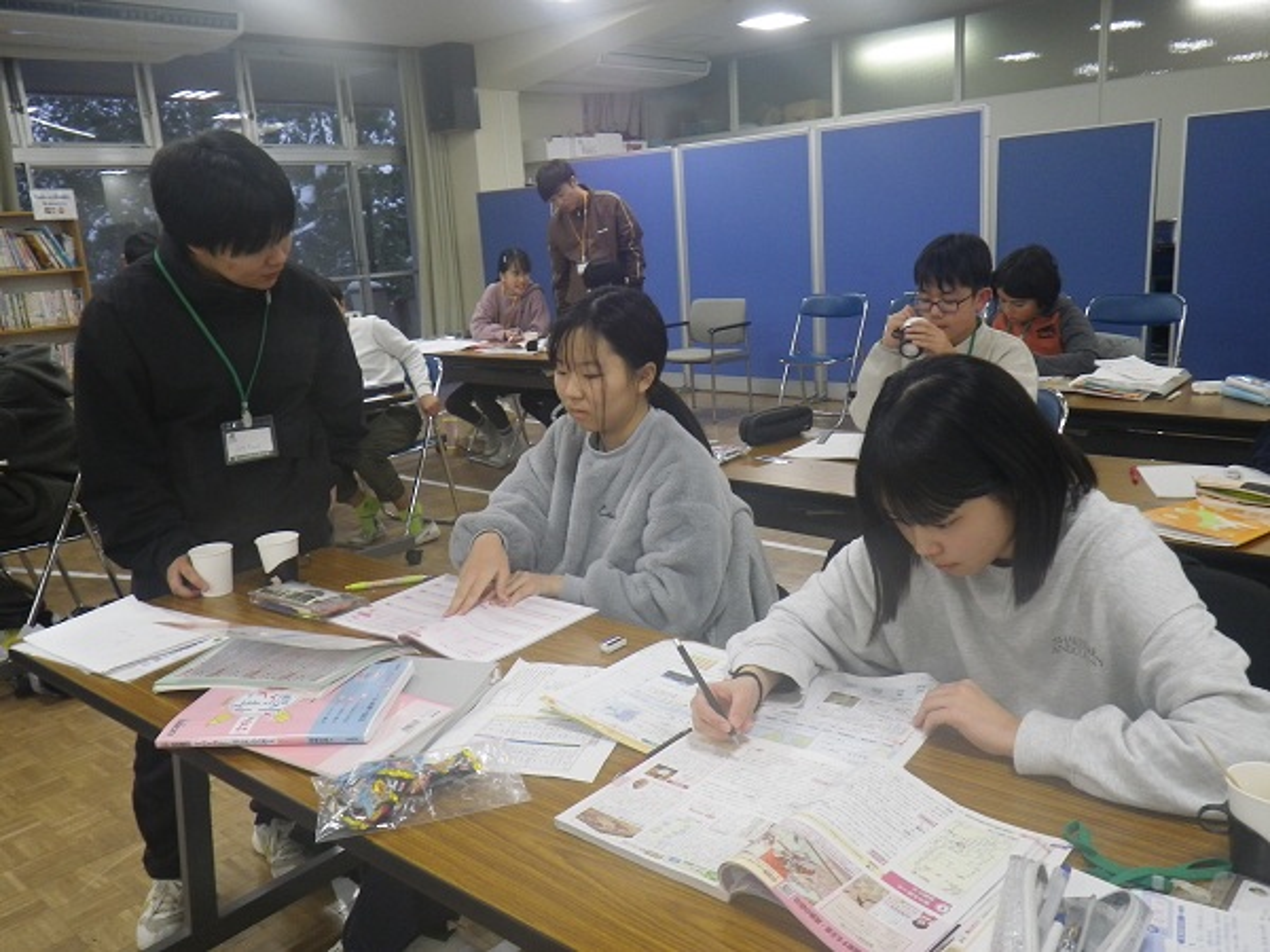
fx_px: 1027
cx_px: 635
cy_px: 476
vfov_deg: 49.7
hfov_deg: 63.4
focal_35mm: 28
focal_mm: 5
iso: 160
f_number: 3.5
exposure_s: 1/50
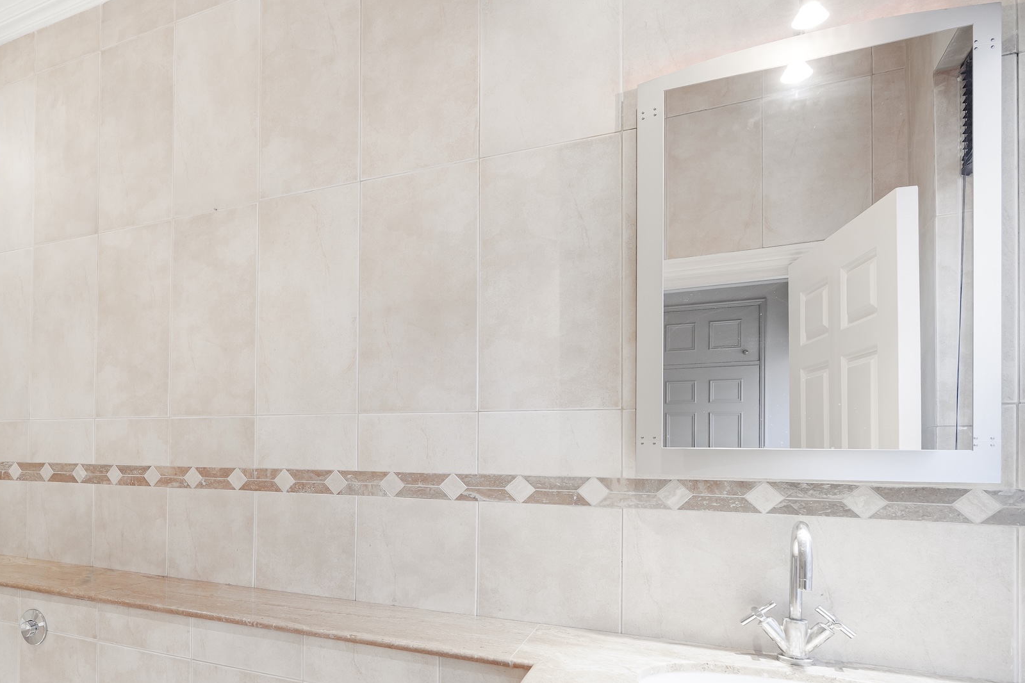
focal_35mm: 24
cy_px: 465
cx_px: 290
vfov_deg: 51.9
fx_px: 683
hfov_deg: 70.1
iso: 320
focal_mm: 16
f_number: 8
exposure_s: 1/3
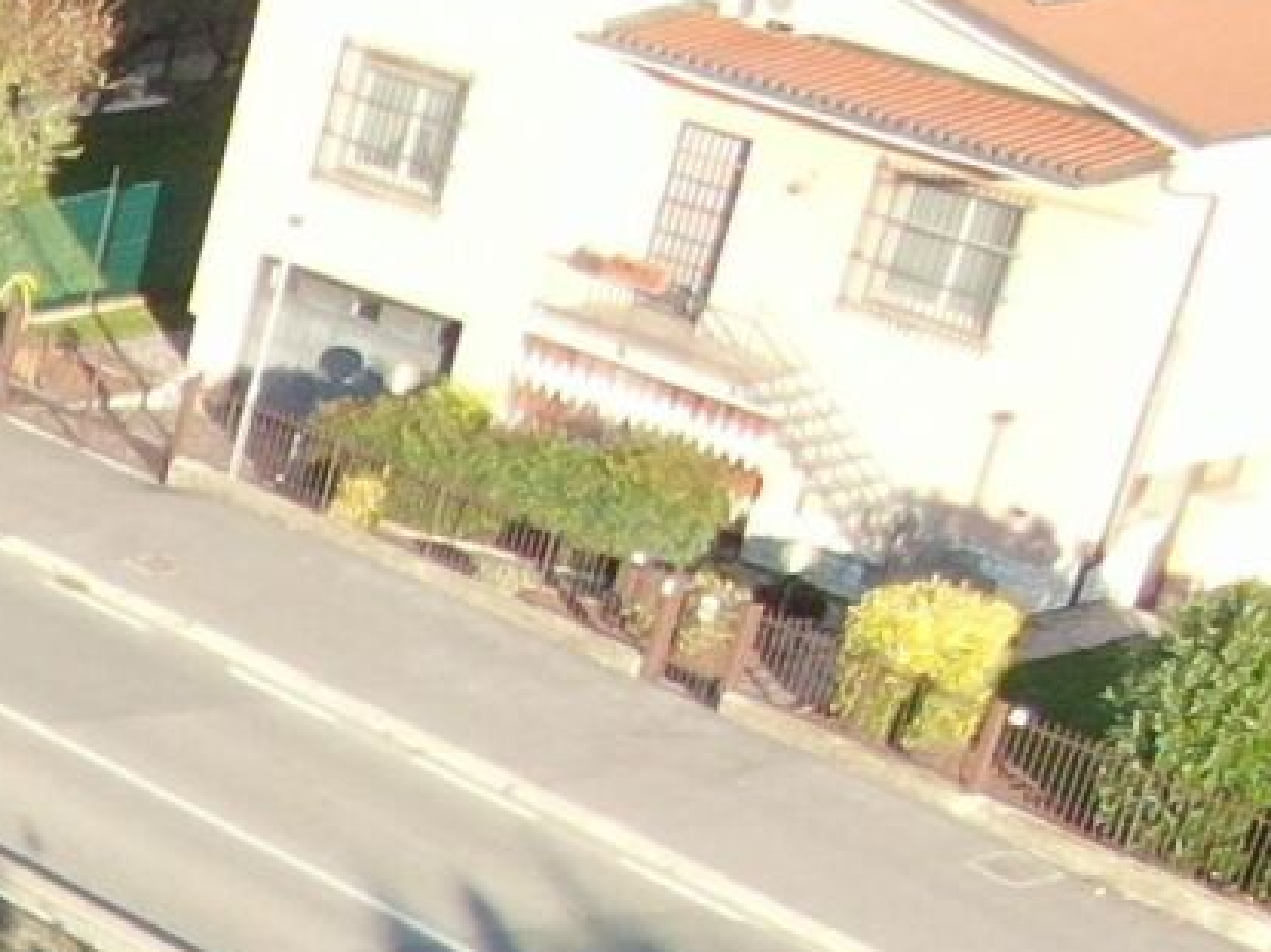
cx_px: -2423
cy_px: 2026
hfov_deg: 10.2
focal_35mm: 148
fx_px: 5433
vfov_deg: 9.3
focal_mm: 4.39
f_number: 2.8
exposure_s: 1/320
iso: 110
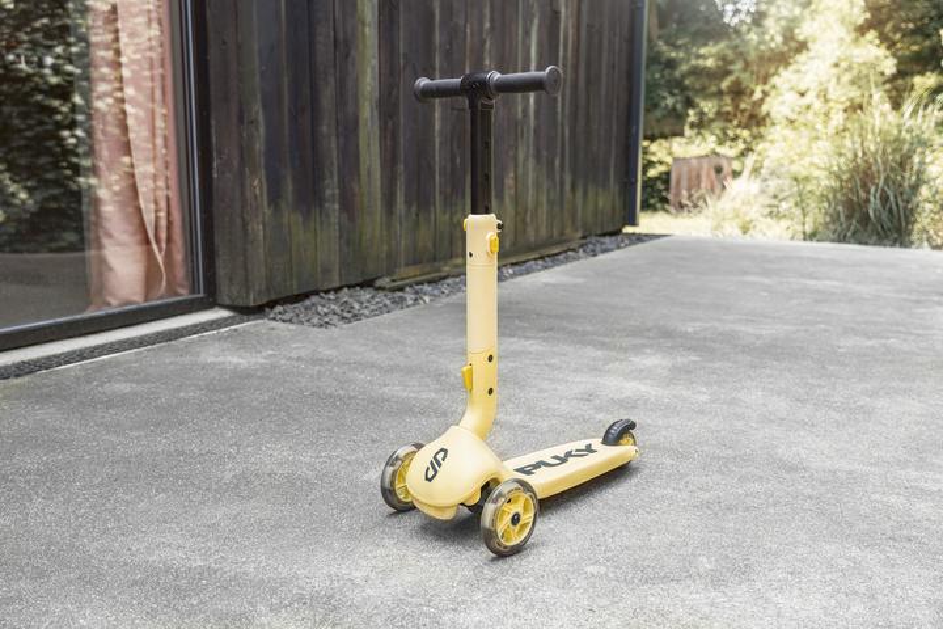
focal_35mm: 34
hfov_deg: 55.8
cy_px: 314
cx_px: 472
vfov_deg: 38.9
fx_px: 891
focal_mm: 34
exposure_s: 1/160
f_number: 4
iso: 125
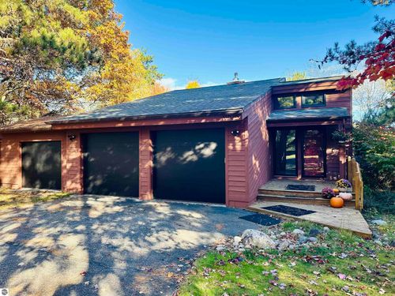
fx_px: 274
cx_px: 198
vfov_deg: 56.8
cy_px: 148
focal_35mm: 24
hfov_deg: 71.6
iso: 80
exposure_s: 1/501
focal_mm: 6.86
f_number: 1.78
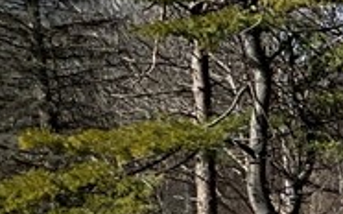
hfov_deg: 11.0
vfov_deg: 8.2
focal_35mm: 152
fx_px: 1420
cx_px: 898
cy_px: 432
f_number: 1.8
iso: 25
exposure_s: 1/1748
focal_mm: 4.25
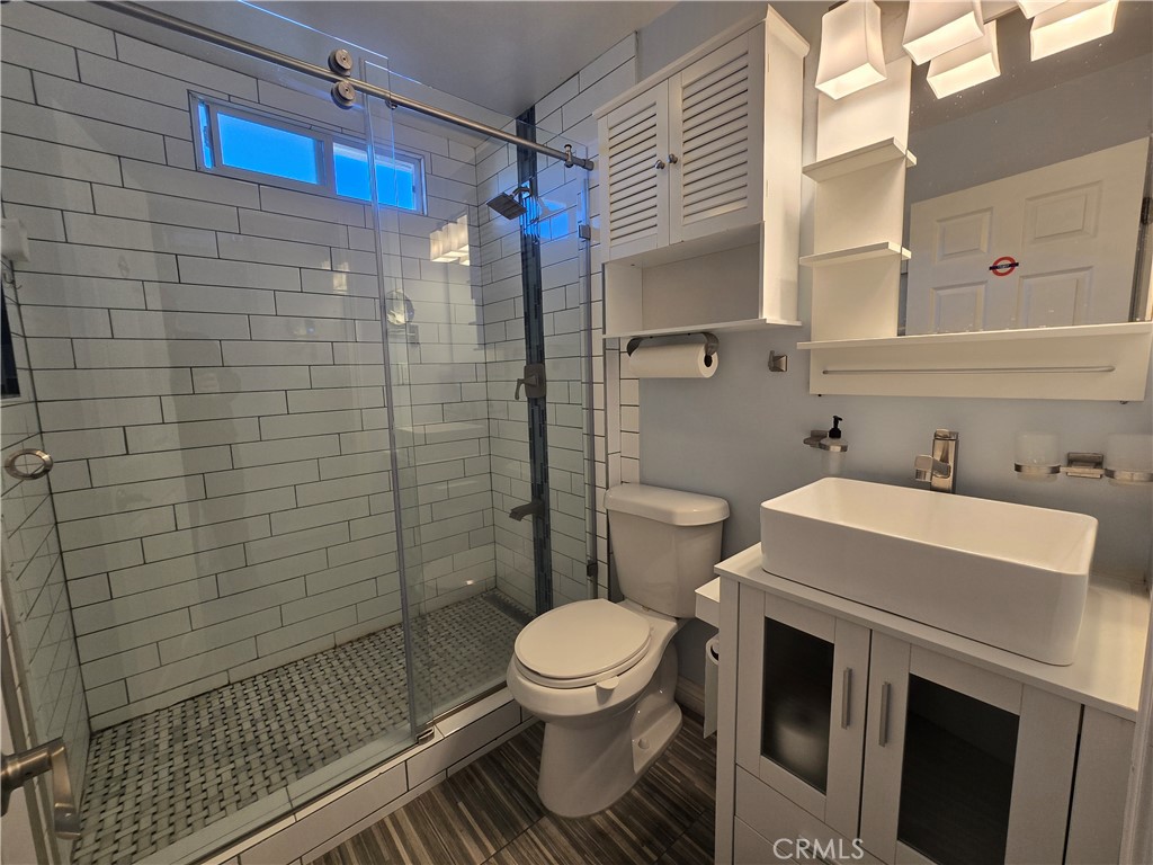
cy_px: 432
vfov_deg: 89.9
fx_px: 433
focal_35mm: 13
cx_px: 576
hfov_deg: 106.2
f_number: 2.2
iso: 50
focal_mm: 2.2
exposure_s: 1/60
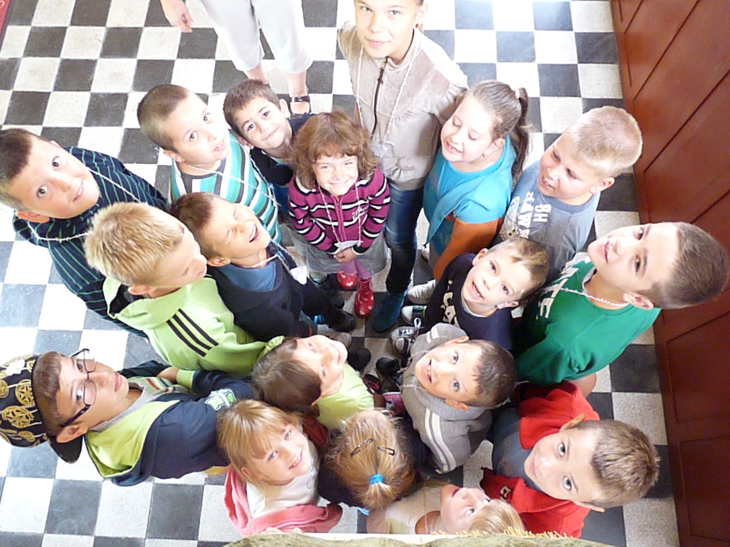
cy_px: 274
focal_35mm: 27
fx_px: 569
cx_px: 365
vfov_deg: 51.4
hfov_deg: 65.3
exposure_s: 1/30
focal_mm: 4.8
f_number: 2.8
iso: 1600
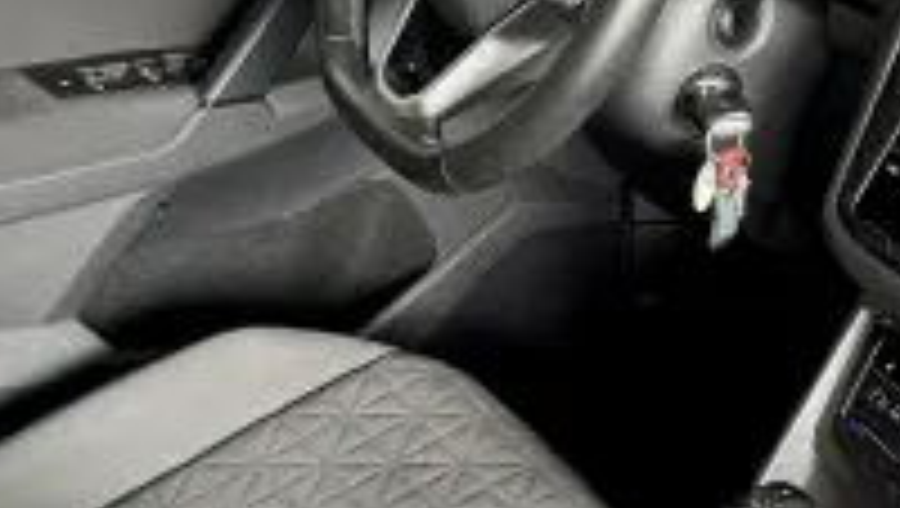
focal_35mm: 47
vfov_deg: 23.9
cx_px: 518
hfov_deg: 43.6
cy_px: 557
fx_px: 1123
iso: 200
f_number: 1.78
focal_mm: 6.76
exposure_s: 1/64
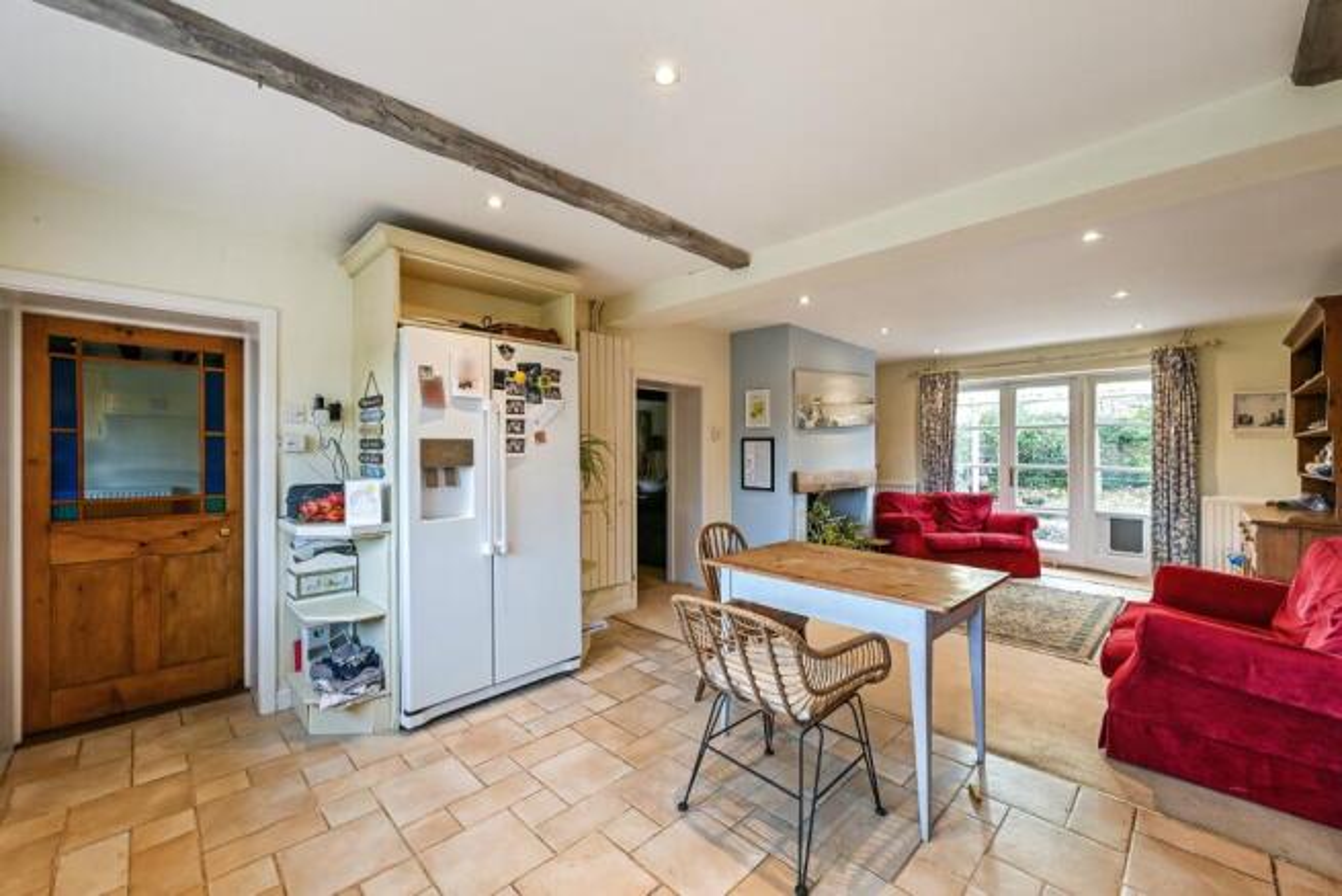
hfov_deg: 104.2
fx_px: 522
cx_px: 671
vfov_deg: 81.2
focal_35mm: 14
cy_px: 448
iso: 320
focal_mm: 14
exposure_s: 1/3
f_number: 9
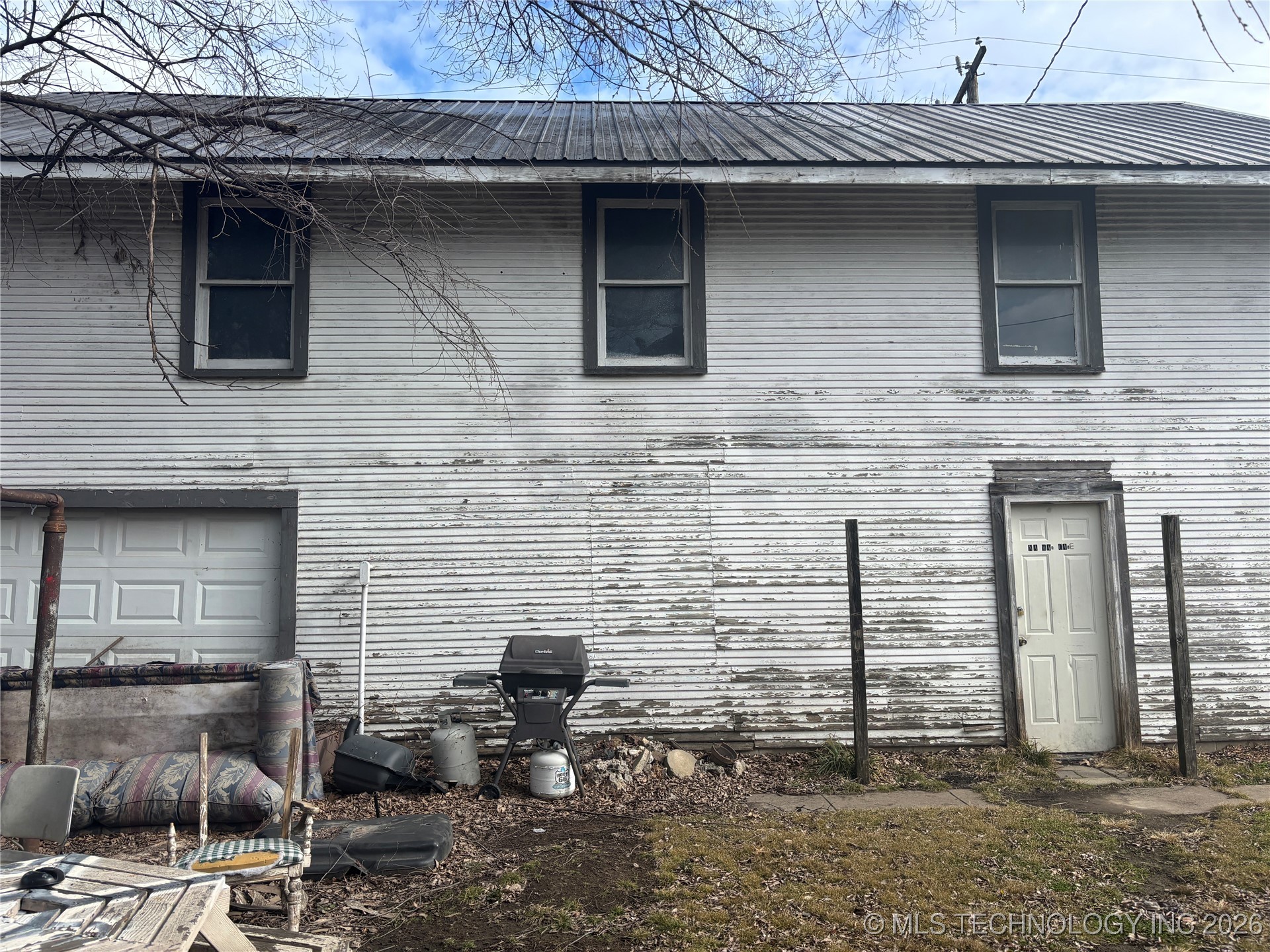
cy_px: 476
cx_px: 635
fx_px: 954
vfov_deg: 53.1
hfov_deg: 67.3
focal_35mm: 26
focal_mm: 5.96
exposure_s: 1/2513
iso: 50
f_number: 1.6
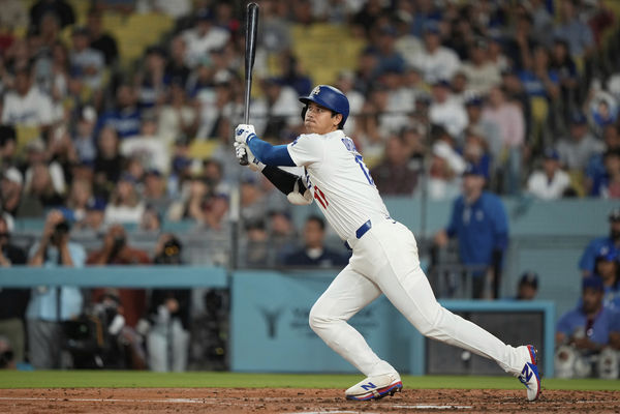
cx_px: 310
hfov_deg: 5.2
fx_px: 6888
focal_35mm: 400
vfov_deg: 3.4
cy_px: 207
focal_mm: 400
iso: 2500
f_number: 2.8
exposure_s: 1/2500
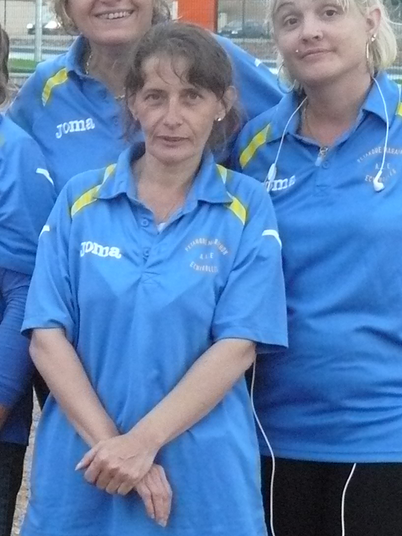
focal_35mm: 138
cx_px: -224
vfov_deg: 14.3
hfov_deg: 10.3
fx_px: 2137
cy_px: 258
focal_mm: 8.2
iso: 400
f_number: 2.8
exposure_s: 1/50
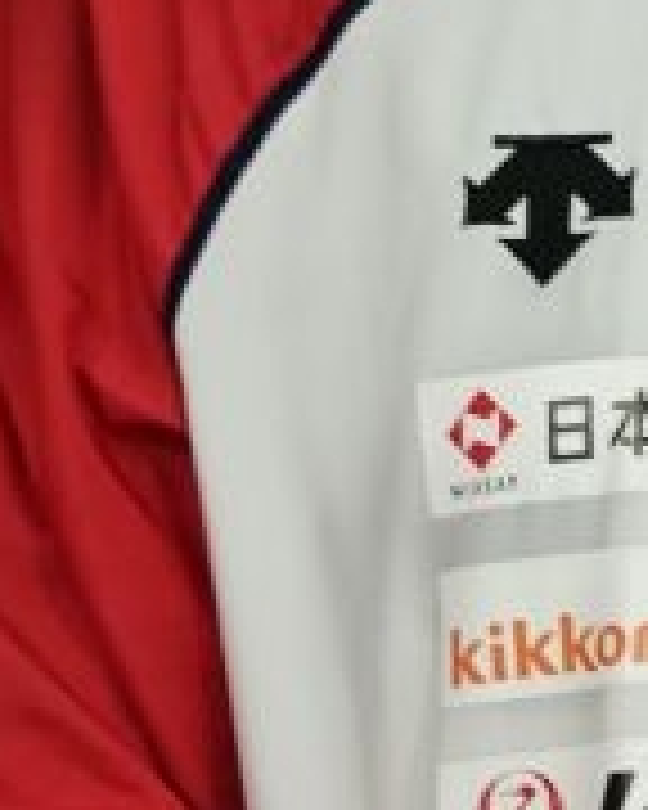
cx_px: 954
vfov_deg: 0.8
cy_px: 130
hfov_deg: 0.6
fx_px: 60076
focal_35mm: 2506
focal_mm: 400
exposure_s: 1/500
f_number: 2.8
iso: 3200
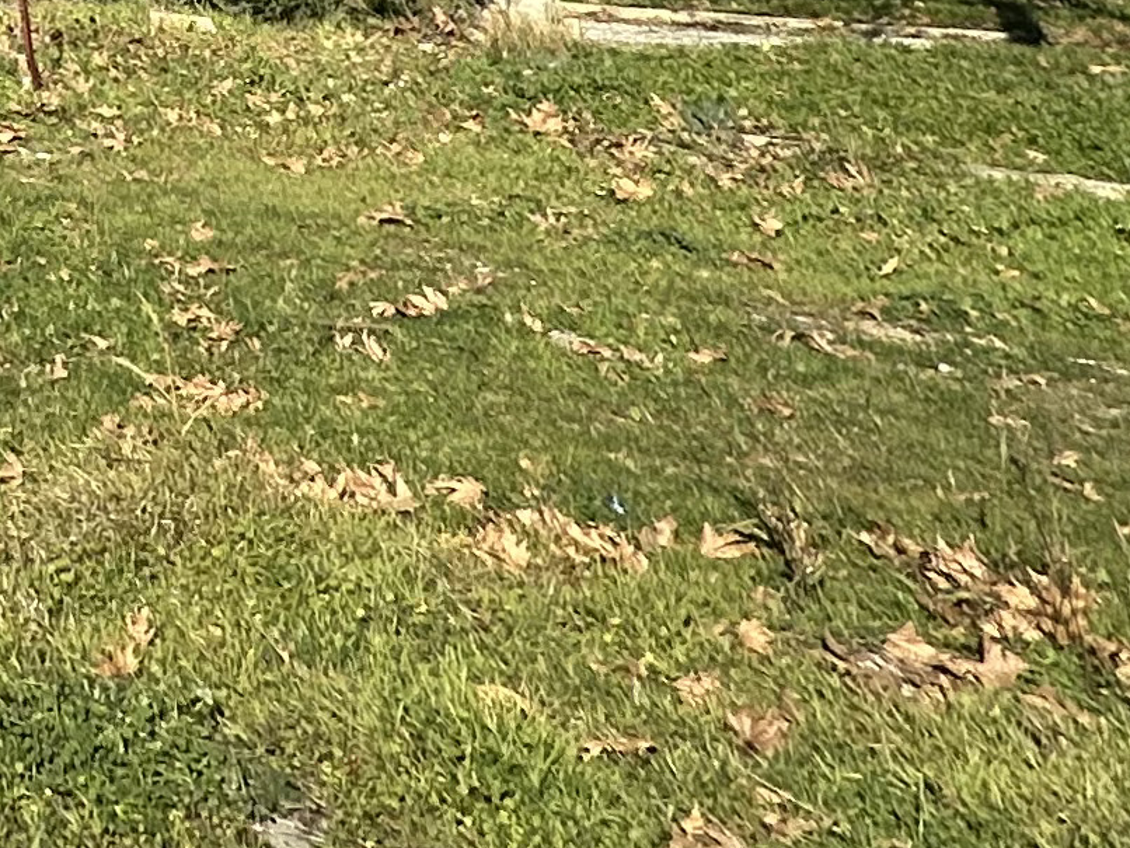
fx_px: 2286
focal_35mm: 70
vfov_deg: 16.0
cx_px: -1032
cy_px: -883
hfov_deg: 19.1
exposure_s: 1/1667
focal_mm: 2.22
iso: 50
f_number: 2.2
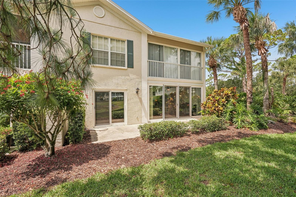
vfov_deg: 73.7
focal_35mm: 16
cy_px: 98
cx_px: 148
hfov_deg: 96.7
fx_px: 132
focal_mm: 16
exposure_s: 1/1000
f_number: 8
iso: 400
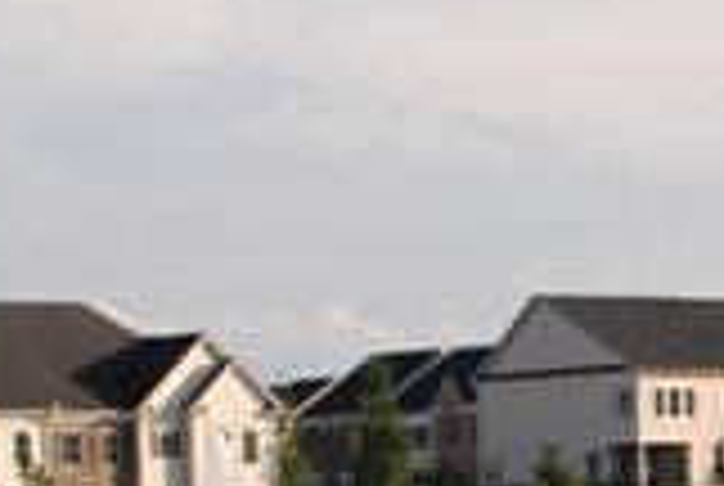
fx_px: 4856
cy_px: 763
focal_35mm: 241
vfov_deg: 5.7
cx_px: 1124
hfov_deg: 8.3
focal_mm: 36
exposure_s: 1/250
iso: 100
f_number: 8
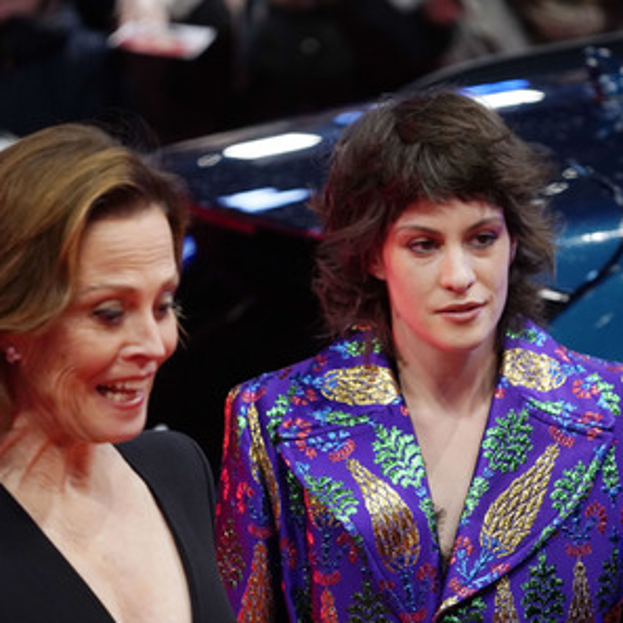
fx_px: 5437
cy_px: 313
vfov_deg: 6.6
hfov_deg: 6.6
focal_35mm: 267
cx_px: 381
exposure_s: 1/200
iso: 4000
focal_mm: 207
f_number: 5.6
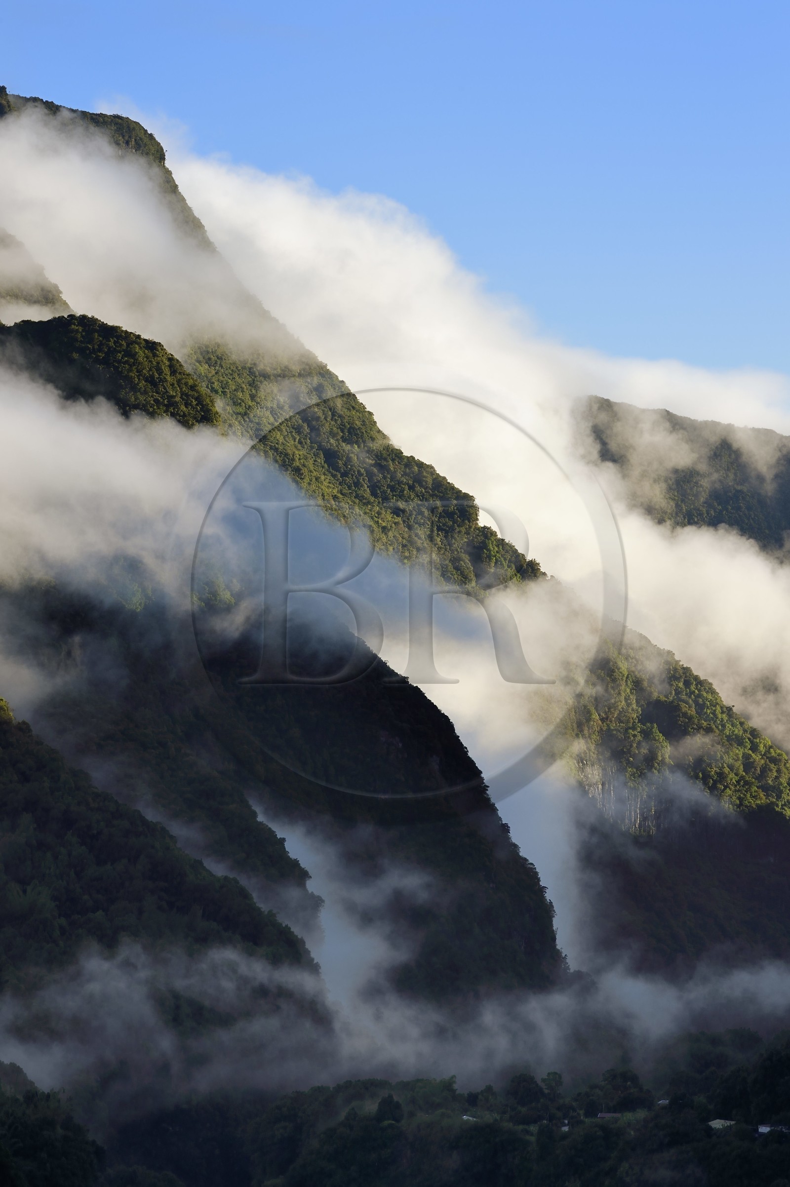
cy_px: 594
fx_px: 6096
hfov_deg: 7.4
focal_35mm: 185
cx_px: 395
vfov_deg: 11.1
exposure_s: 1/250
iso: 200
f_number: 11
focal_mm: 185
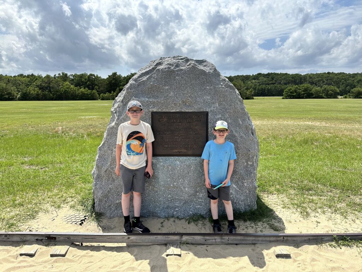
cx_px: 181
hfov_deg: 71.6
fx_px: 251
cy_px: 136
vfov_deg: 56.8
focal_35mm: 24
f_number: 1.78
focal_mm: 6.86
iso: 80
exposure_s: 1/5263
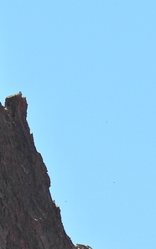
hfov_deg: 1.0
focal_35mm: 1365
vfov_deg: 1.5
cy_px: 241
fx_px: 9294
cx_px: -66
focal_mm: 53.5
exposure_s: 1/800
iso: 100
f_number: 5
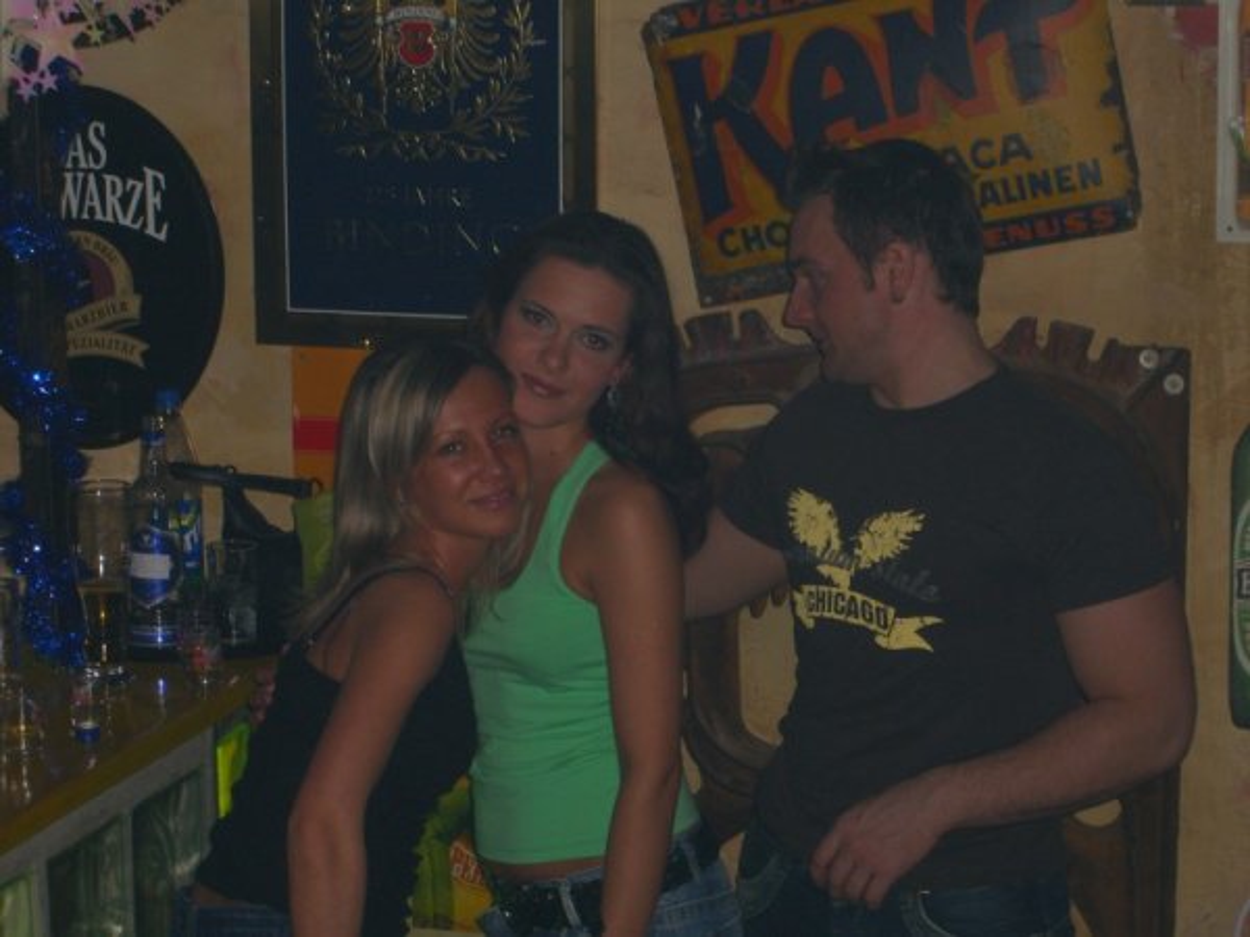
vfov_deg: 15.6
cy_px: 468
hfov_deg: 20.7
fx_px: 3430
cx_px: 625
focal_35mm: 95
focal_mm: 19.7
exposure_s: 1/60
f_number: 4.8
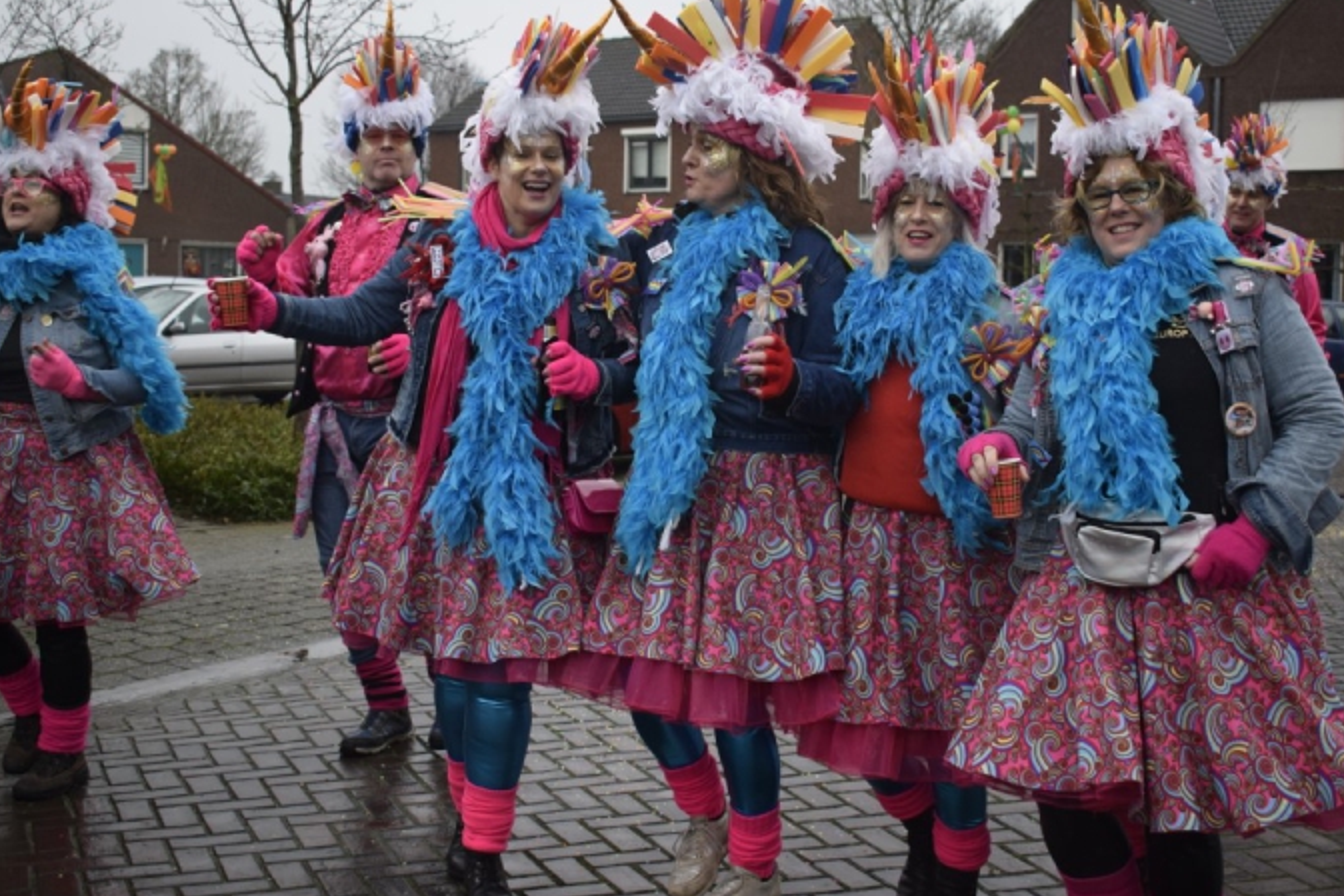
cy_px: 410
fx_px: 1792
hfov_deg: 41.1
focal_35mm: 48
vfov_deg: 28.1
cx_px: 712
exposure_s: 1/500
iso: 1000
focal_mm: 28
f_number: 4.2
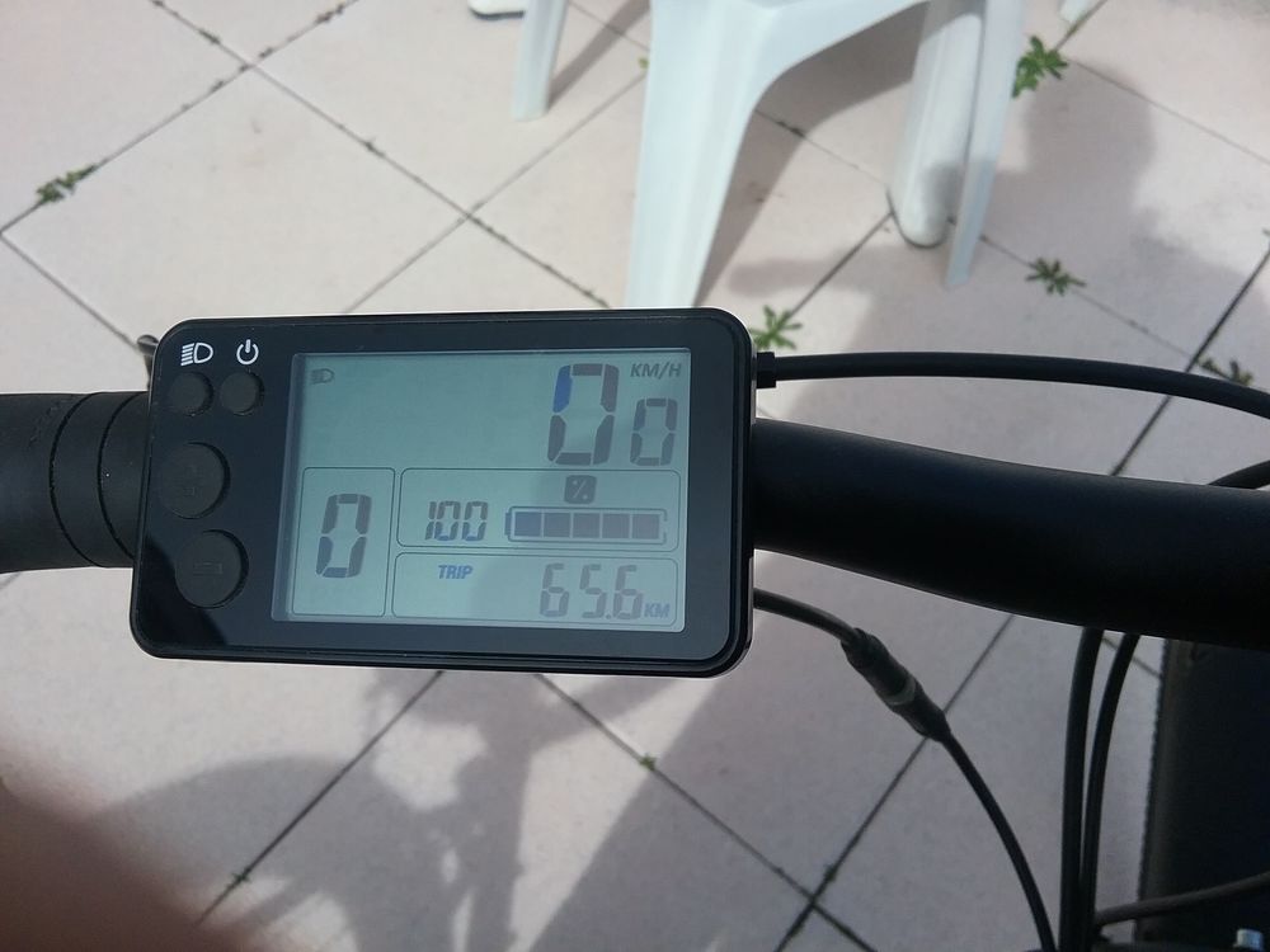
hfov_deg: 58.4
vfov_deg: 45.4
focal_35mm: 31
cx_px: 635
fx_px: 1137
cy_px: 476
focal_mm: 3.3
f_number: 2.2
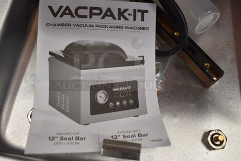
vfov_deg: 37.8
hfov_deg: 54.3
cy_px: 64
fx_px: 235
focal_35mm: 35
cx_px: 107
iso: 1000
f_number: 3.5
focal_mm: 18
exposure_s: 1/125
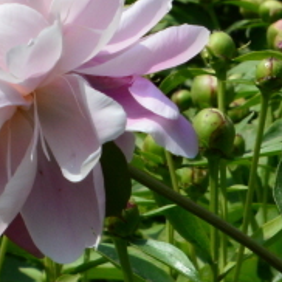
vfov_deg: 3.5
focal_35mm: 502
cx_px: 573
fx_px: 4627
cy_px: -117
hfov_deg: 3.5
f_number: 20
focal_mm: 70
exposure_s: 1/250
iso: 360
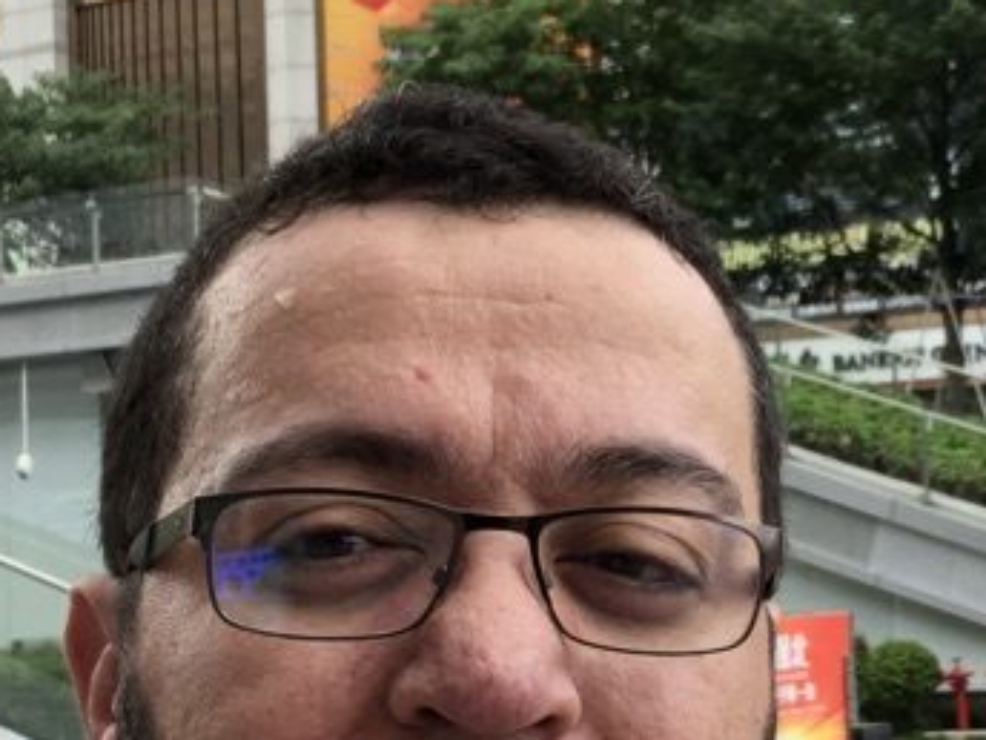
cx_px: 857
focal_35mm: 95
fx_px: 2706
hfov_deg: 20.3
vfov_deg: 15.6
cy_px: 423
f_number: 2.2
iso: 32
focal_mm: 2.87
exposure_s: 1/180
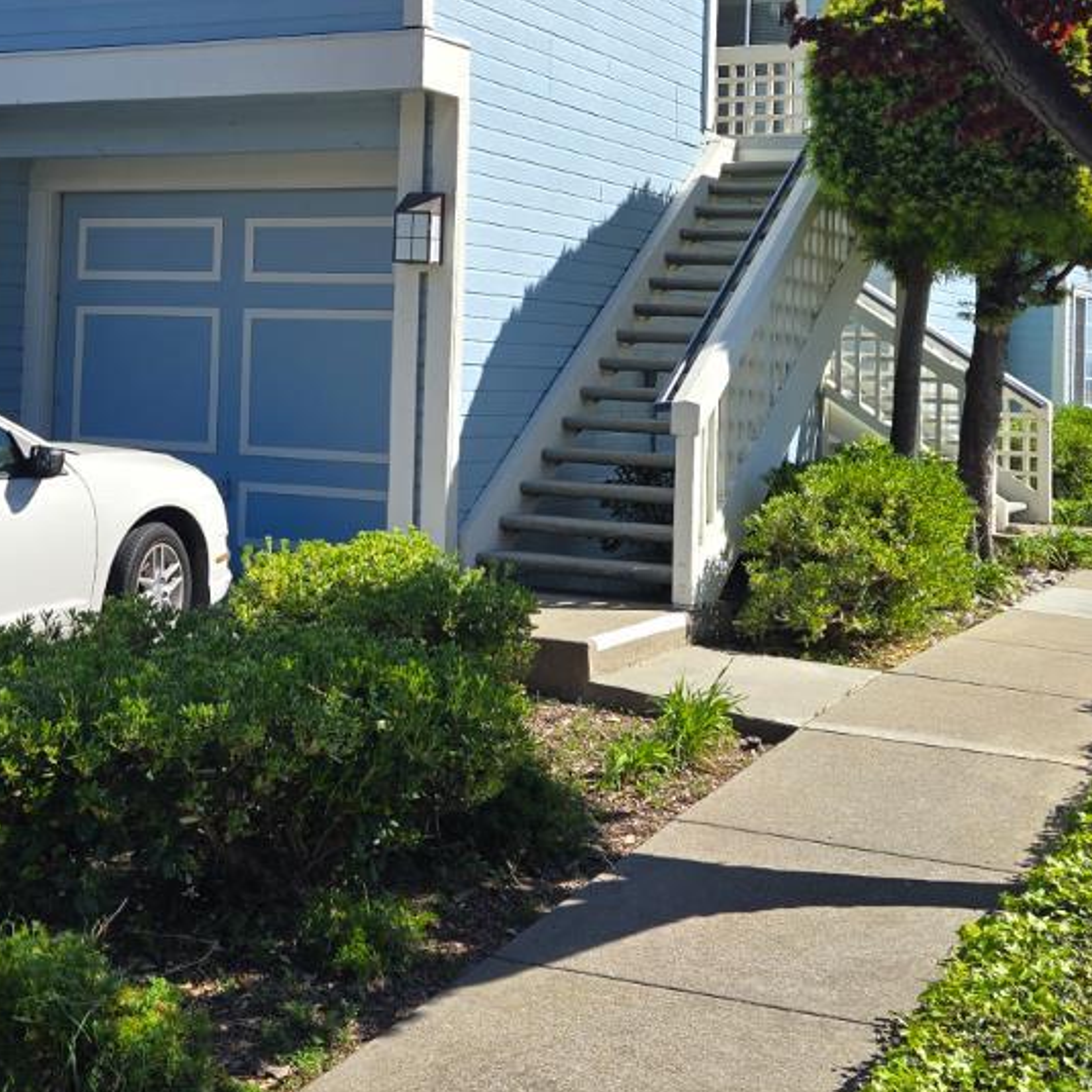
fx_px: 2034
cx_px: 290
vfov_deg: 29.5
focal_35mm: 57
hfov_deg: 29.6
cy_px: 264
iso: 25
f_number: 1.8
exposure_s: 1/1567
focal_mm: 5.4
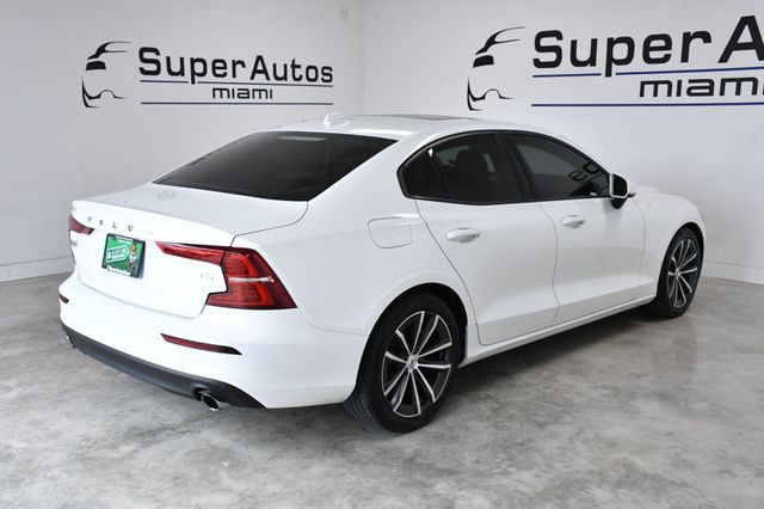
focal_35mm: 39
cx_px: 382
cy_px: 254
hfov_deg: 49.6
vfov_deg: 34.2
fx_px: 827
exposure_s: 1/400
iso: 2500
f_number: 11
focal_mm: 26
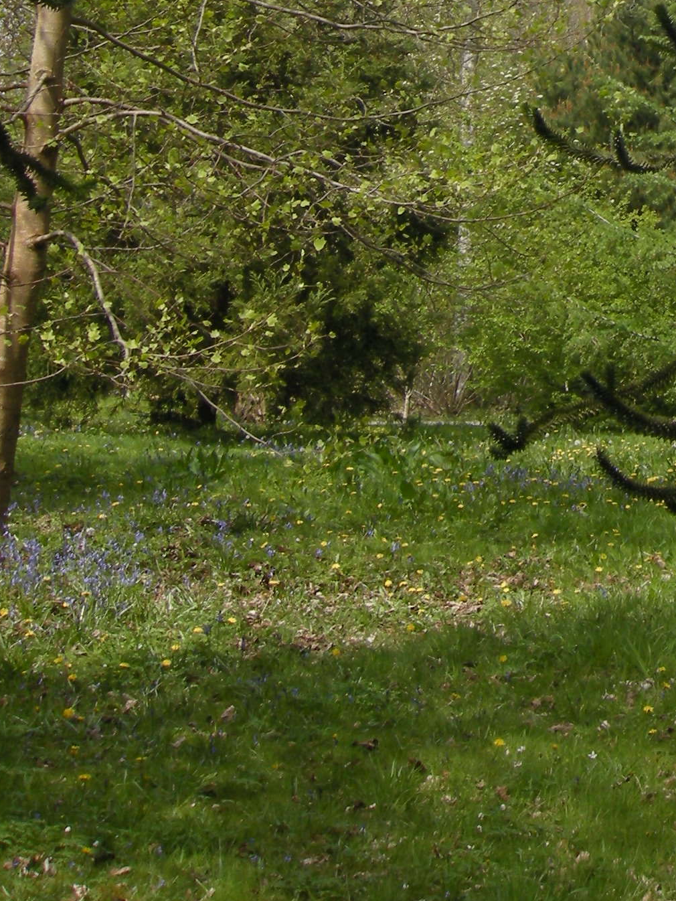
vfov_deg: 17.6
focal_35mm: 104
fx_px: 2707
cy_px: -309
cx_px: 951
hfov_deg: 13.6
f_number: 4.8
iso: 64
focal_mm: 7.5
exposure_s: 1/187
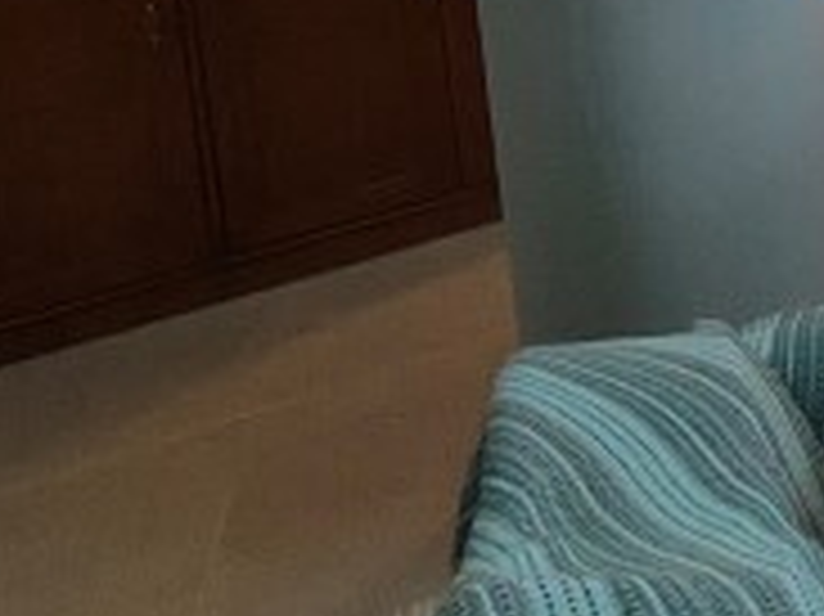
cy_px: -549
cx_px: 1369
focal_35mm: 64
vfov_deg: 17.6
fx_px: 1522
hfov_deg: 22.3
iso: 640
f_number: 2.2
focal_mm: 1.65
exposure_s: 1/50
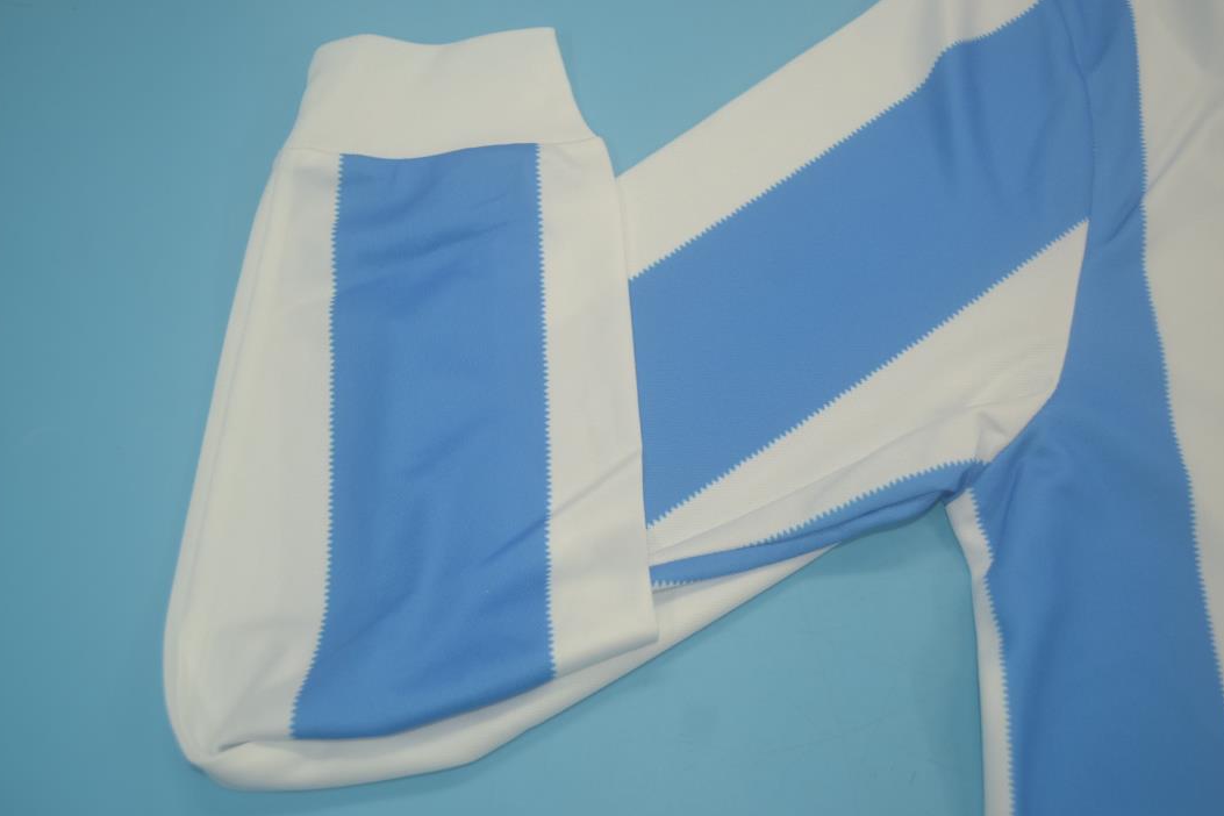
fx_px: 1360
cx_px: 614
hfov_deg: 48.5
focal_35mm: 40
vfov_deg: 33.4
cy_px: 399
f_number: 4.2
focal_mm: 26
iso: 200
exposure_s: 1/160
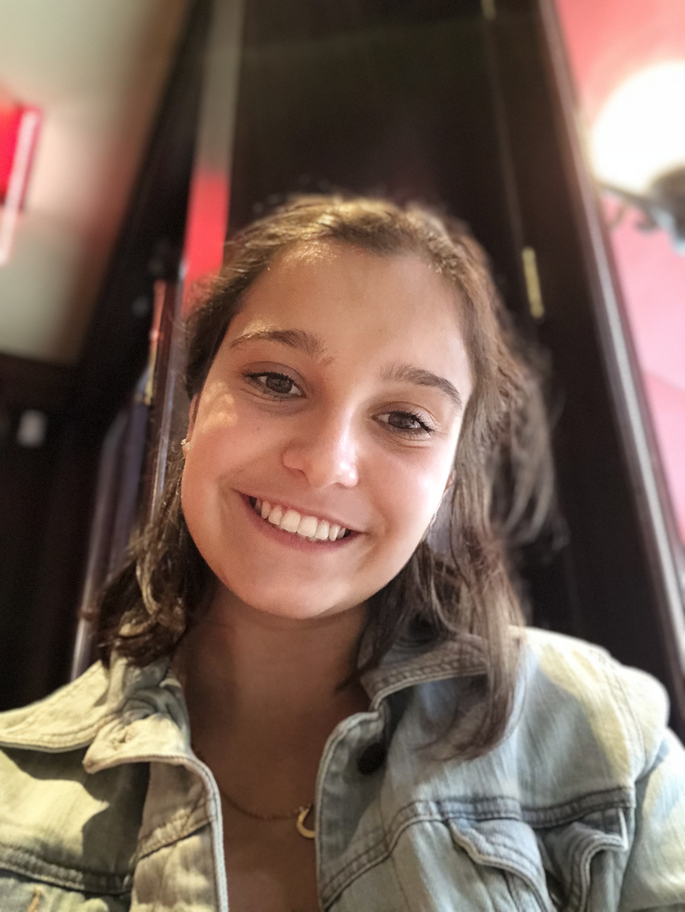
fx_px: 843
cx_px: 342
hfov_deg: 44.2
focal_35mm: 32
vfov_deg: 56.8
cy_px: 456
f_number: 2.2
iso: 250
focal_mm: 2.87
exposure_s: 1/15
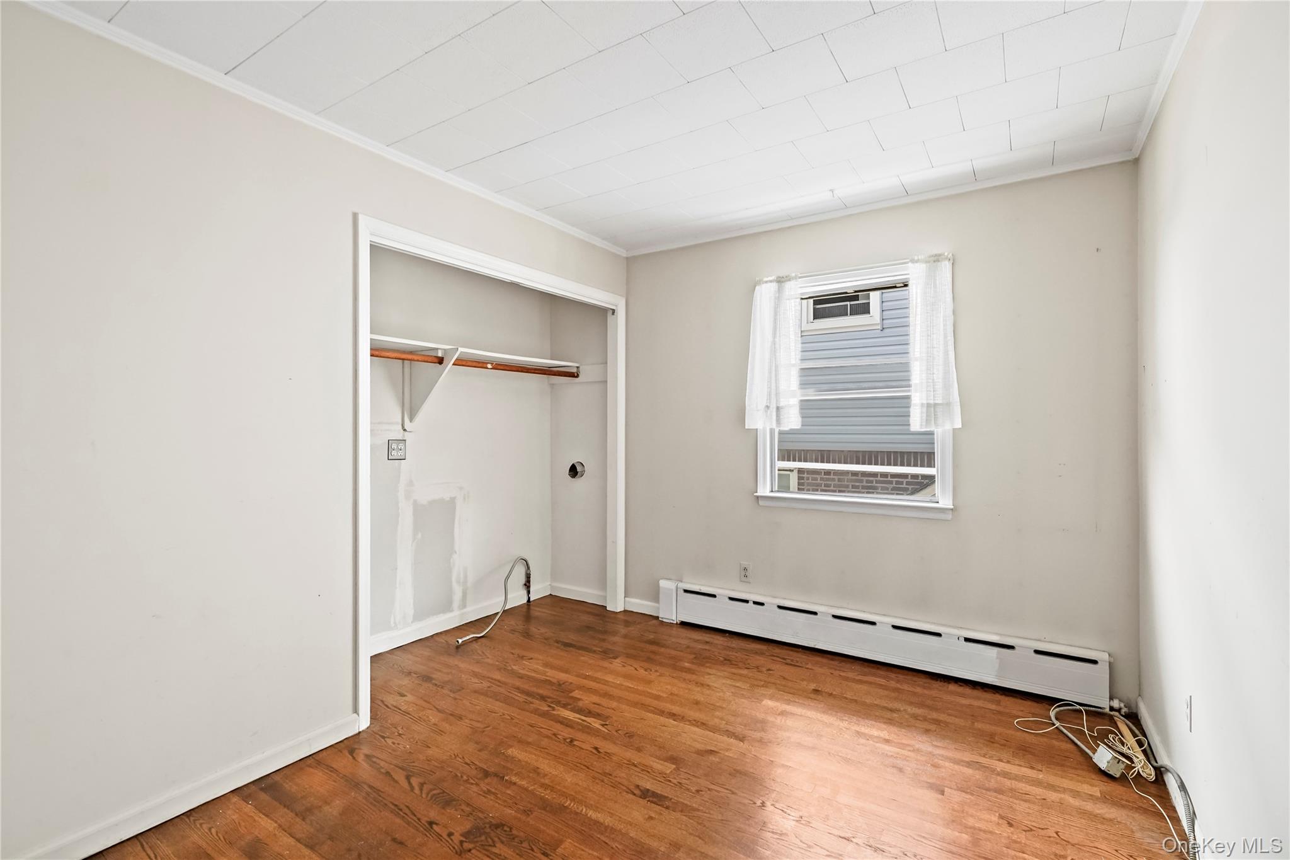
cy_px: 430
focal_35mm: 16
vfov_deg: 73.7
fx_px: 573
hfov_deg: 96.7
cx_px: 645
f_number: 7.1
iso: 1250
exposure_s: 1/13
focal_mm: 16
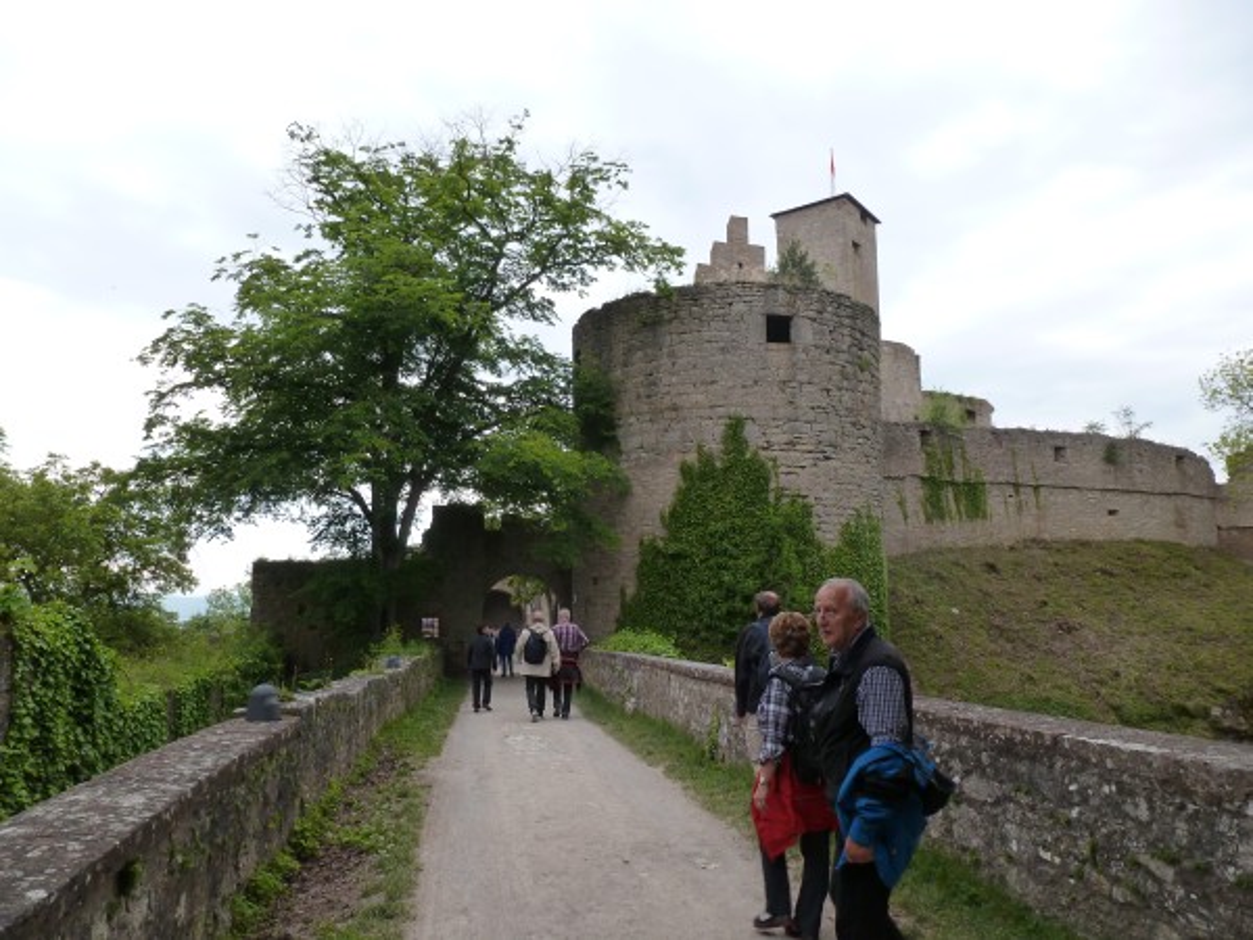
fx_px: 869
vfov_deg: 56.8
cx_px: 626
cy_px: 470
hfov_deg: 71.6
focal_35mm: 24
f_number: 4
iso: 160
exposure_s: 1/125
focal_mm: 4.3
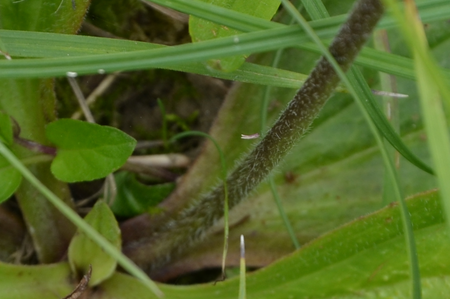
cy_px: 232
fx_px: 7097
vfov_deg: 2.4
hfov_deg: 3.6
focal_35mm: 569
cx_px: 157
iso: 180
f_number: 8
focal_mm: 105
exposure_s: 1/250
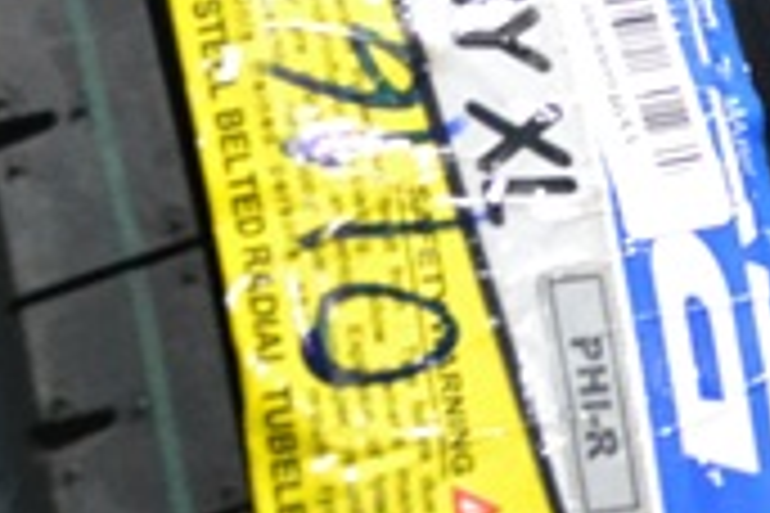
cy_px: -304
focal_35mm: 215
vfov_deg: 6.3
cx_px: 950
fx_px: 4599
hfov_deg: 9.4
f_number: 5
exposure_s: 1/20
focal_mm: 35
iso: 3200
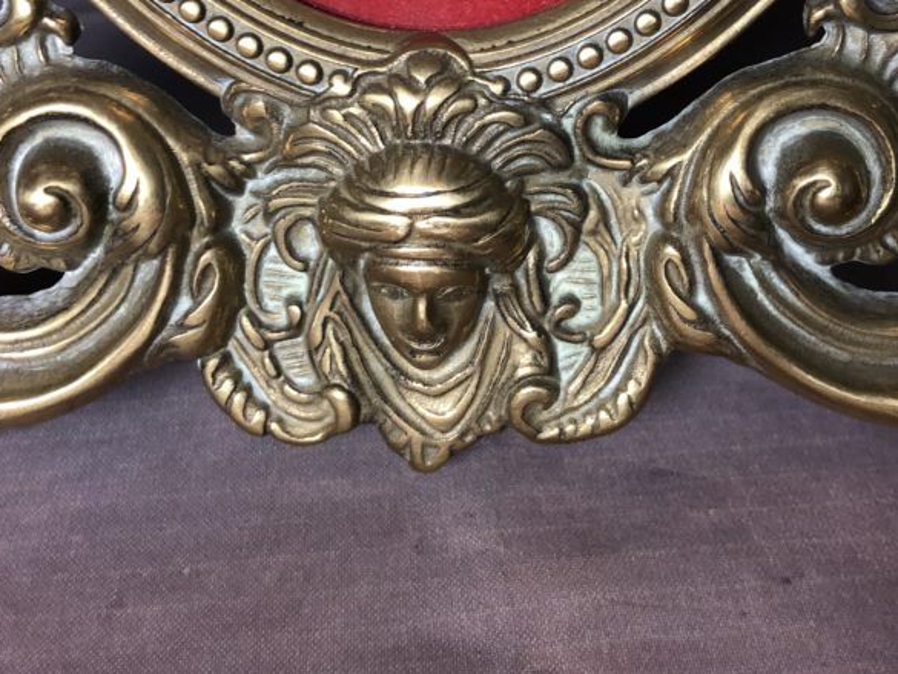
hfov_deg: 38.9
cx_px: 484
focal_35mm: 49
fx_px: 1271
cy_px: 270
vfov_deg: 29.6
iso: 50
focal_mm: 4
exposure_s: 1/17
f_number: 1.8
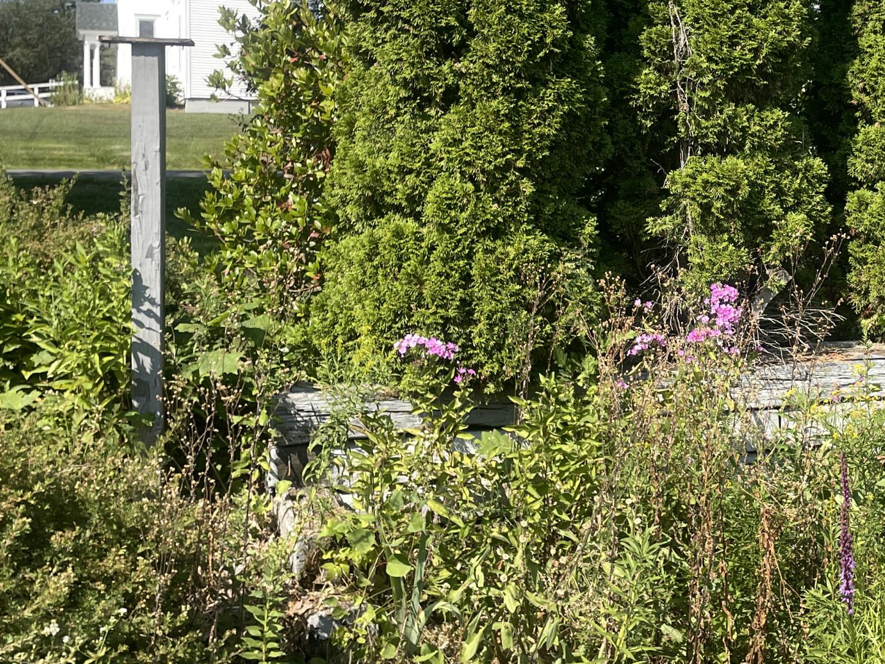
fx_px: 1381
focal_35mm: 54
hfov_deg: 34.0
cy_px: 253
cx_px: 758
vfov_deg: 27.0
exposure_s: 1/1984
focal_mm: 4.2
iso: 32
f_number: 1.6
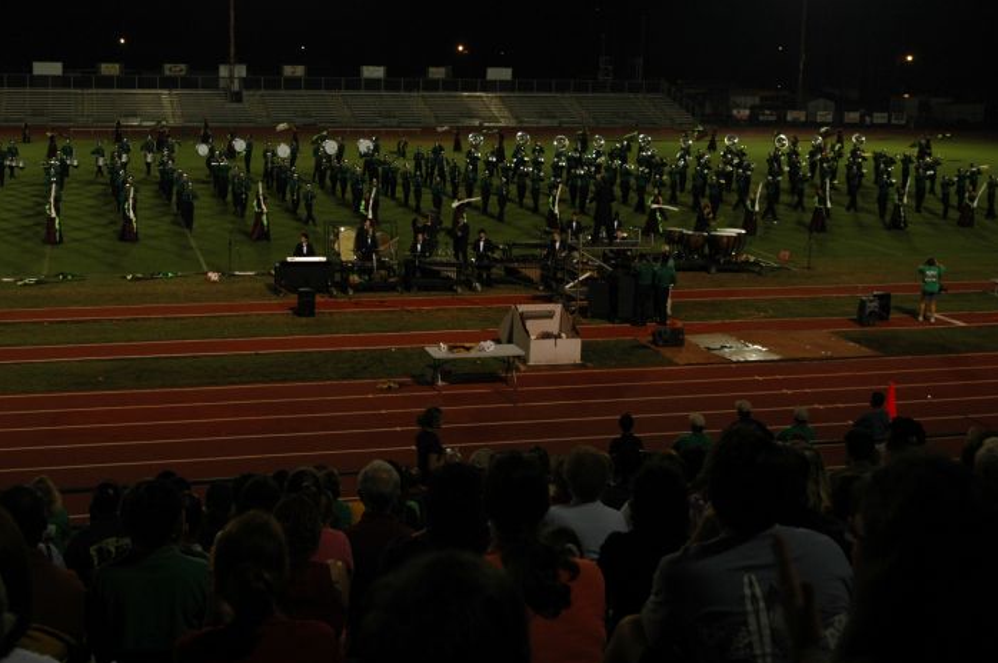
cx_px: 365
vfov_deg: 30.2
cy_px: 209
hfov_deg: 44.1
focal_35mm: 44
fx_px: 1219
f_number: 2.8
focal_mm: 20
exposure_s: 1/60
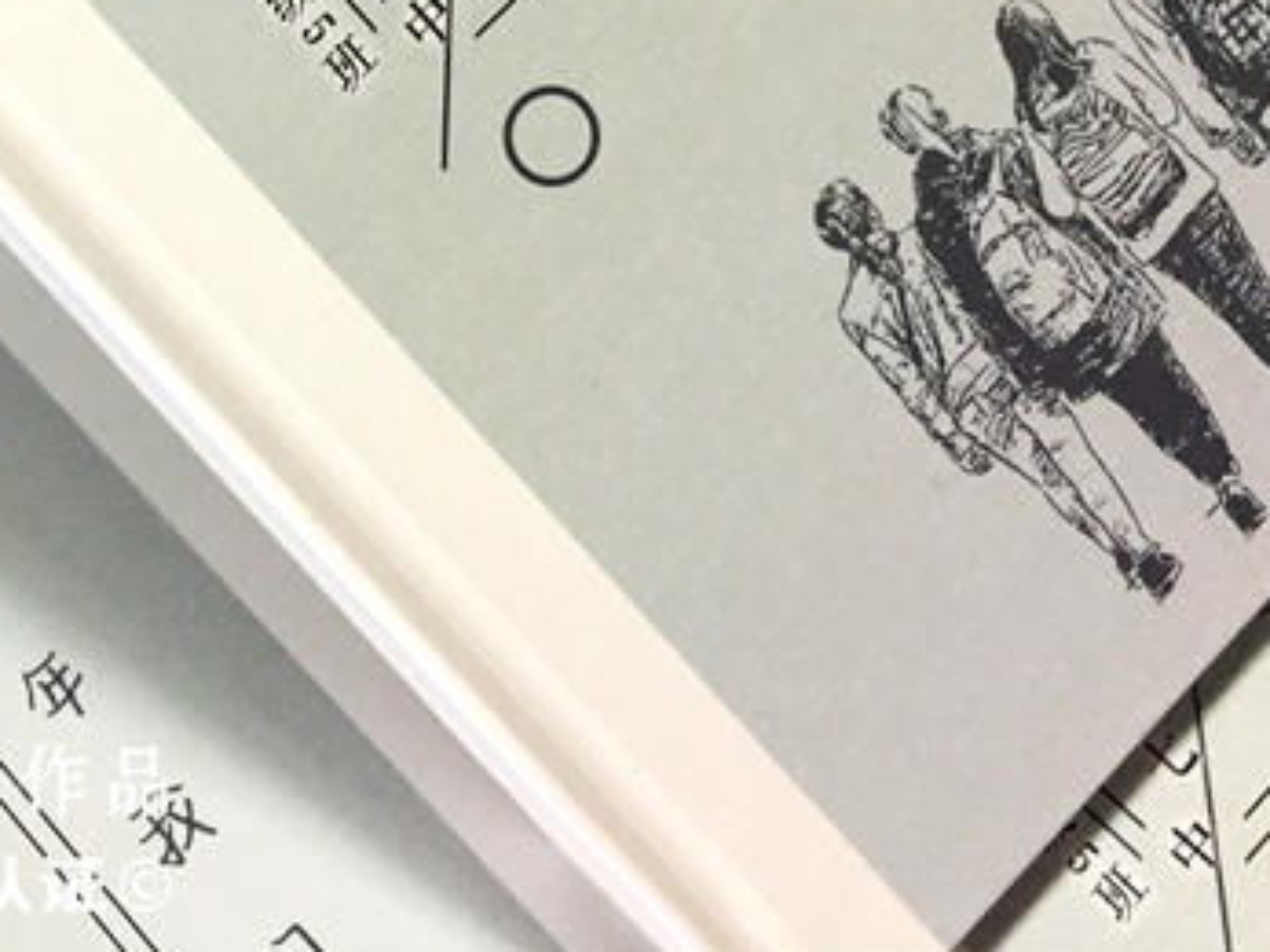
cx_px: 234
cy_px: -110
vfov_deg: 21.1
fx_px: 2421
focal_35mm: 66
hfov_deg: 28.7
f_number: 2.2
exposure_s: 1/33
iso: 160
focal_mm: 4.15
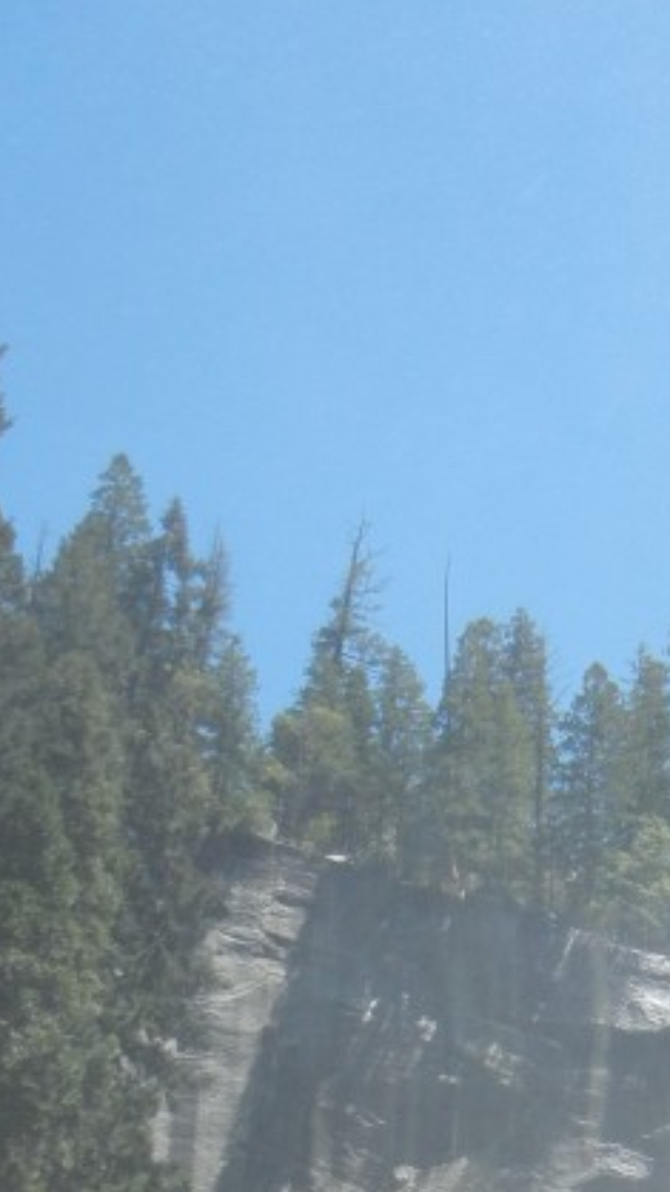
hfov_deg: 14.8
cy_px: 1246
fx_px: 2528
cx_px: 676
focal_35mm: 80
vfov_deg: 25.0
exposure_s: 1/240
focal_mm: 5.4
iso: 160
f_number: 7
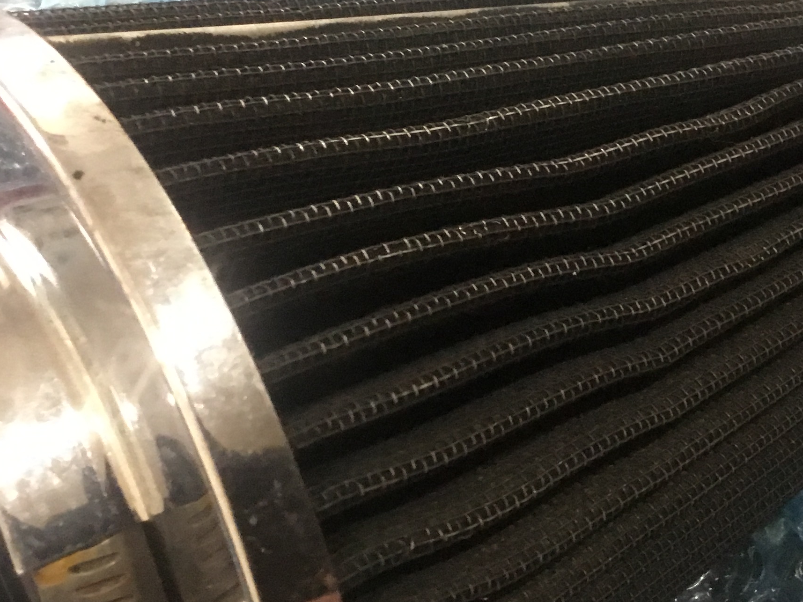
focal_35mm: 59
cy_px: 336
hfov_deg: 32.7
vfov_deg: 24.8
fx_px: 1369
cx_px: 377
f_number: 2.4
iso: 320
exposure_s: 1/17
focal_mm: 3.3
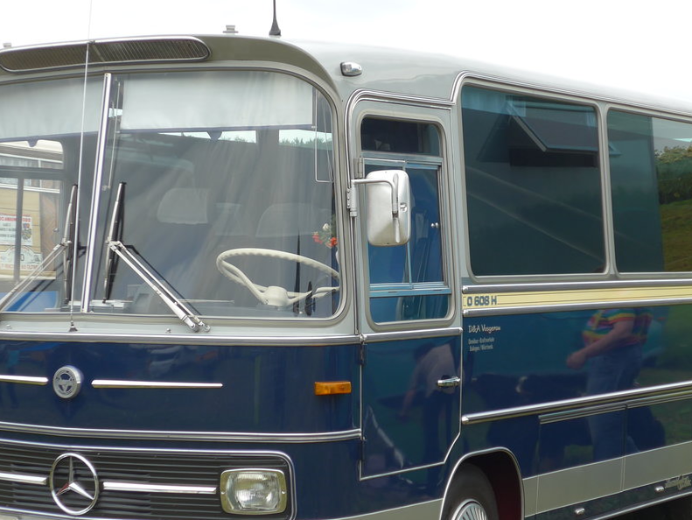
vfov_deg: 15.7
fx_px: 1880
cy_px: 285
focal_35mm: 94
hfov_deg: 20.9
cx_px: 353
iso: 80
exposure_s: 1/160
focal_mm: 12.7
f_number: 3.7
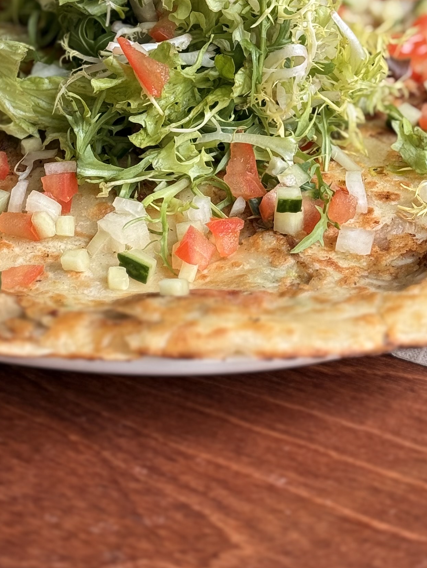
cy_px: 30
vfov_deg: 16.5
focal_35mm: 117
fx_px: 1924
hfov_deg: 12.7
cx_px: 173
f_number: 1.78
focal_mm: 6.76
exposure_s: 1/100
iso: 50
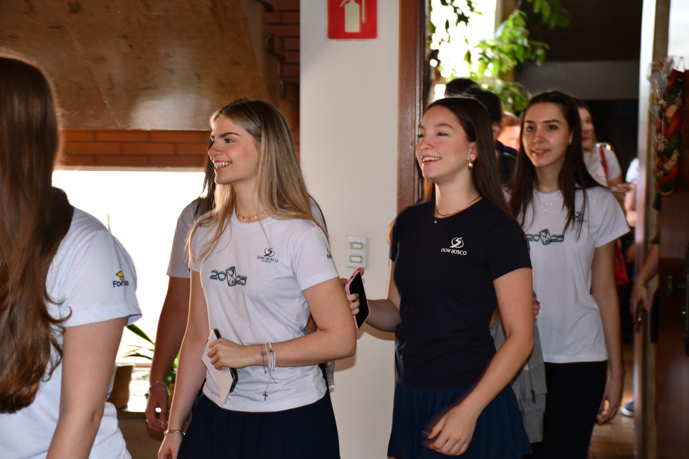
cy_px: 230
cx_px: 344
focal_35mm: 75
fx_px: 1435
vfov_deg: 18.2
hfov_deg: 27.0
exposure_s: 1/60
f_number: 4.8
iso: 640
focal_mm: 50
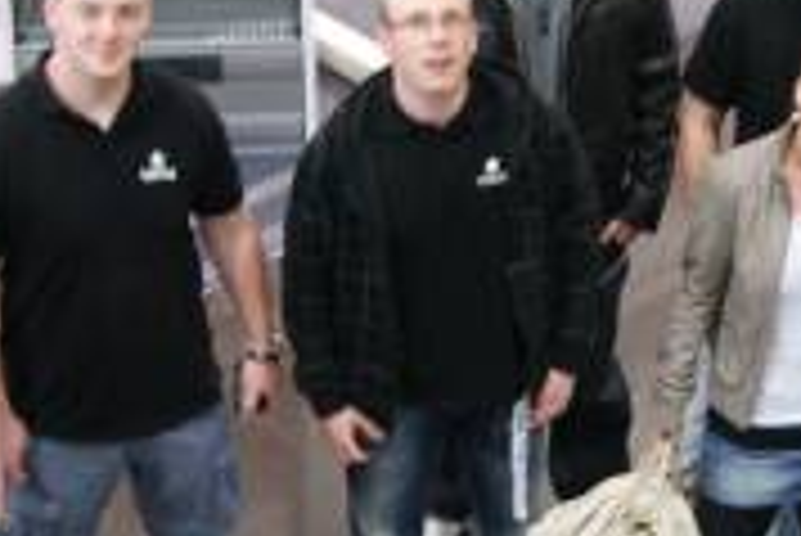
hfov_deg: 13.8
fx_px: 3282
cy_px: 252
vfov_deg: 9.3
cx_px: 630
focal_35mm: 147
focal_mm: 35
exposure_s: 1/8
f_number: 5
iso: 400
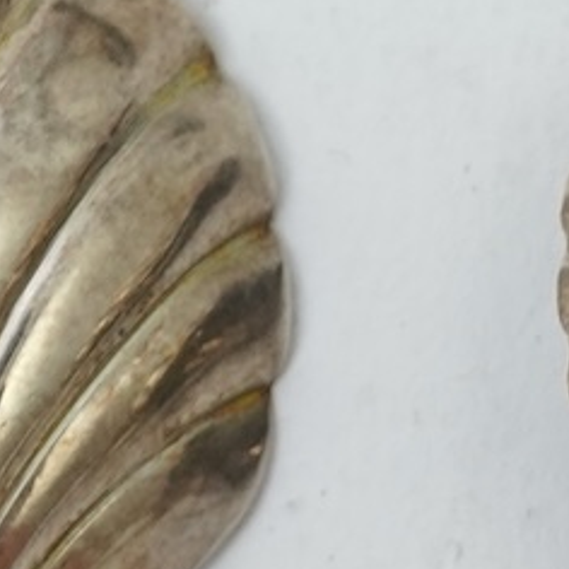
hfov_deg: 5.4
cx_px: 1013
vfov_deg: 5.5
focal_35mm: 319
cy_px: 335
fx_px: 5932
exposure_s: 1/50
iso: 320
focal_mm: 30
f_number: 13
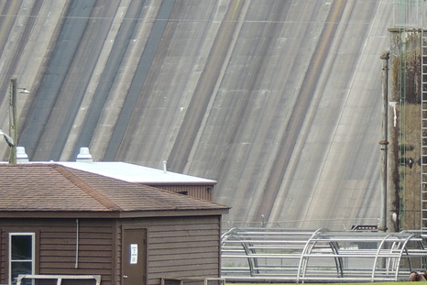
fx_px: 4069
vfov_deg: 4.0
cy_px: 35
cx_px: 498
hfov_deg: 6.0
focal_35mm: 343
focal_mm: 21.4
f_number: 4.2
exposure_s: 1/200
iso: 100
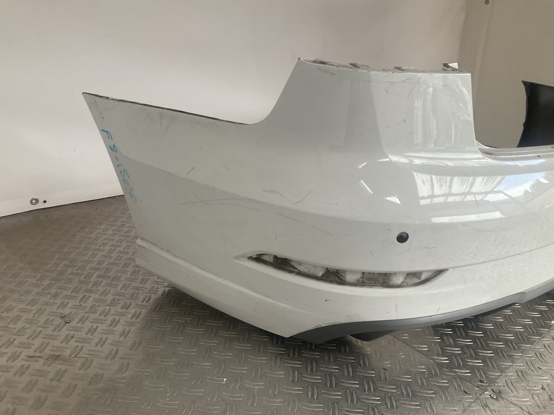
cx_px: 277
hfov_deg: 61.7
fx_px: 464
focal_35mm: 29
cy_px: 208
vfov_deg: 48.2
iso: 40
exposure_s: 1/100
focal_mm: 3
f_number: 1.8
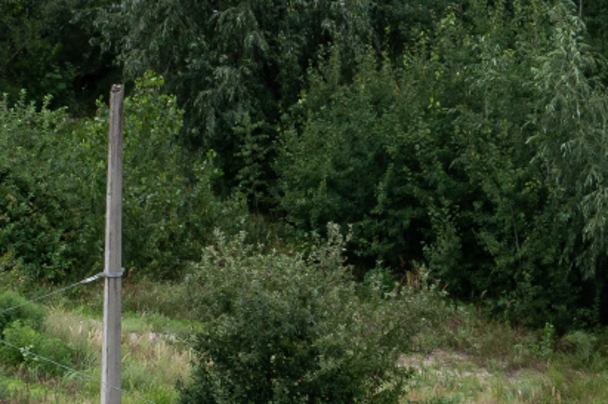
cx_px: -67
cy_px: 606
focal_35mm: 498
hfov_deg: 4.1
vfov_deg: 2.7
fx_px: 8393
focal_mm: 105
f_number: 7.1
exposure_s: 1/640
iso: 250
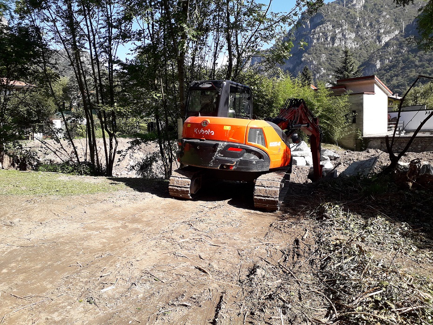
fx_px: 338
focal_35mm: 27
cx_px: 216
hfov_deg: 65.3
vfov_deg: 51.4
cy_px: 162
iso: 40
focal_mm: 3.6
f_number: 1.9
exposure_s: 1/696
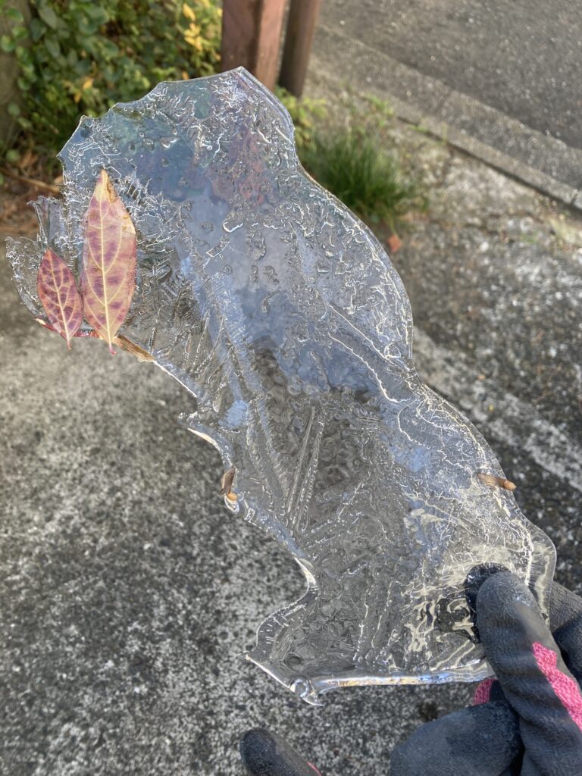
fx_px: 628
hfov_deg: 49.7
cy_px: 388
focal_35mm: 28
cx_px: 291
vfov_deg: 63.4
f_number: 1.8
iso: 32
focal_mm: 3.99
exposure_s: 1/121
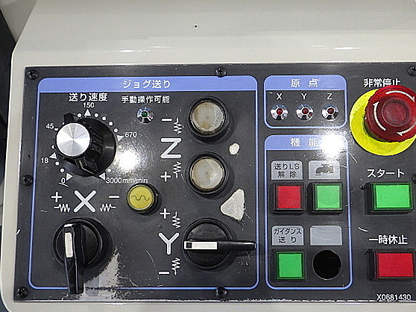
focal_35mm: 39
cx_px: 230
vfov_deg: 36.7
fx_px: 468
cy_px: 177
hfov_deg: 47.8
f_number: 3.8
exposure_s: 1/50
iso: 500
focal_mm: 6.1
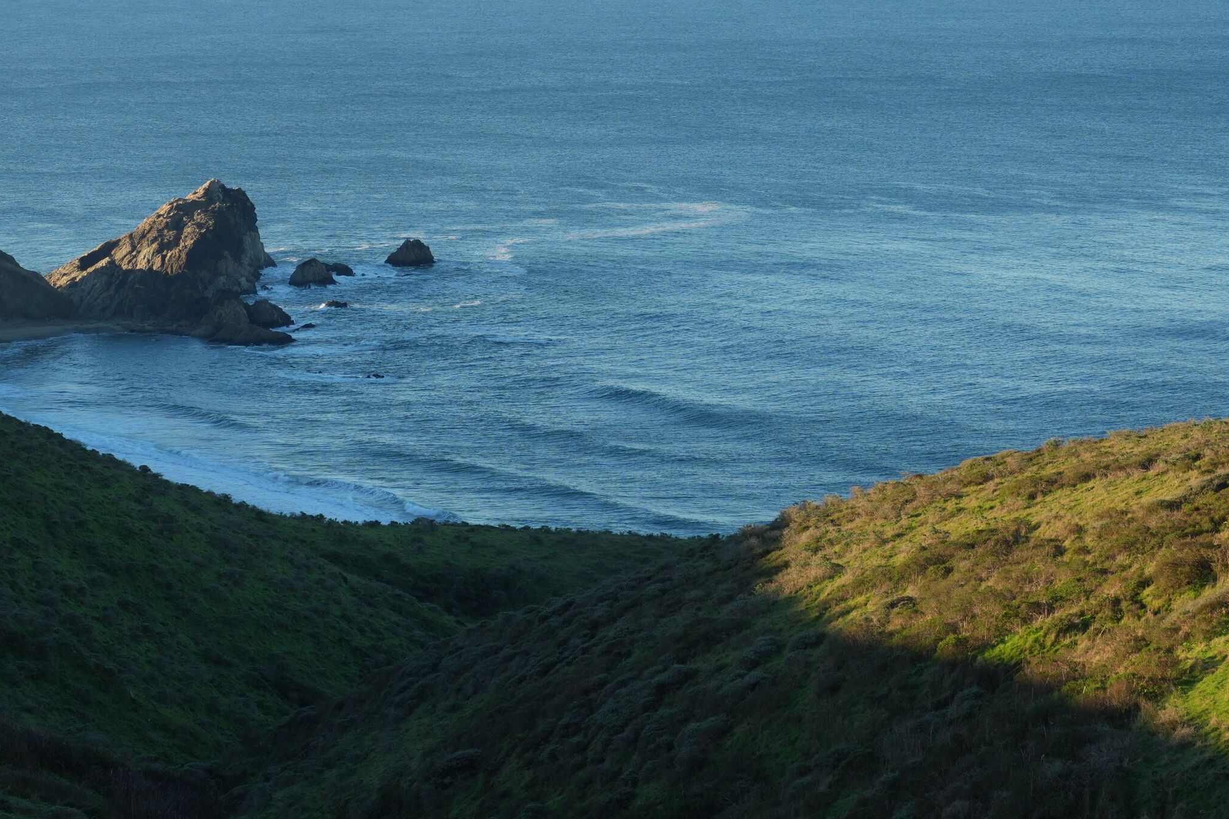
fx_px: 4131
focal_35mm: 121
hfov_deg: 16.9
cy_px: 260
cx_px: 548
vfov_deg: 11.3
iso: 250
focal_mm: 57
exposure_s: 1/500
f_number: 5.6
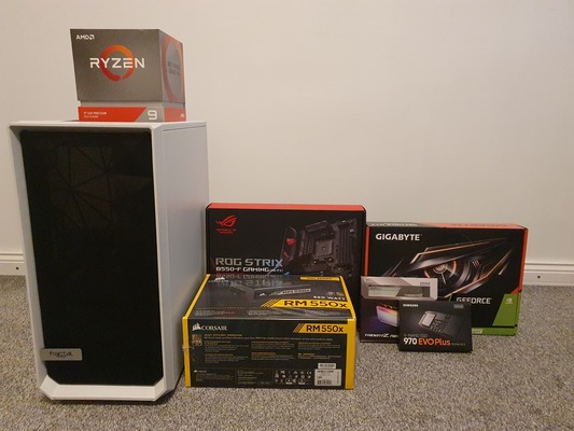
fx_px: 431
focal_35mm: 26
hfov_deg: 67.3
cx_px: 287
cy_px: 216
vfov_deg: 53.1
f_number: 1.5
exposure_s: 1/50
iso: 640
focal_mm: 4.32
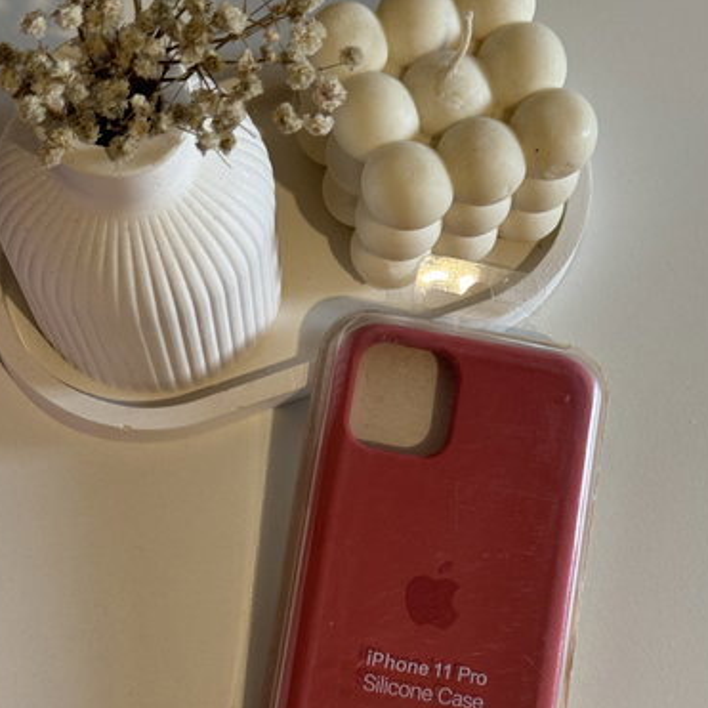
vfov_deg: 27.9
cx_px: 353
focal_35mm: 61
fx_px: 1412
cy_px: 489
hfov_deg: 28.2
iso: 80
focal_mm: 6.76
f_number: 1.78
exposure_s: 1/50
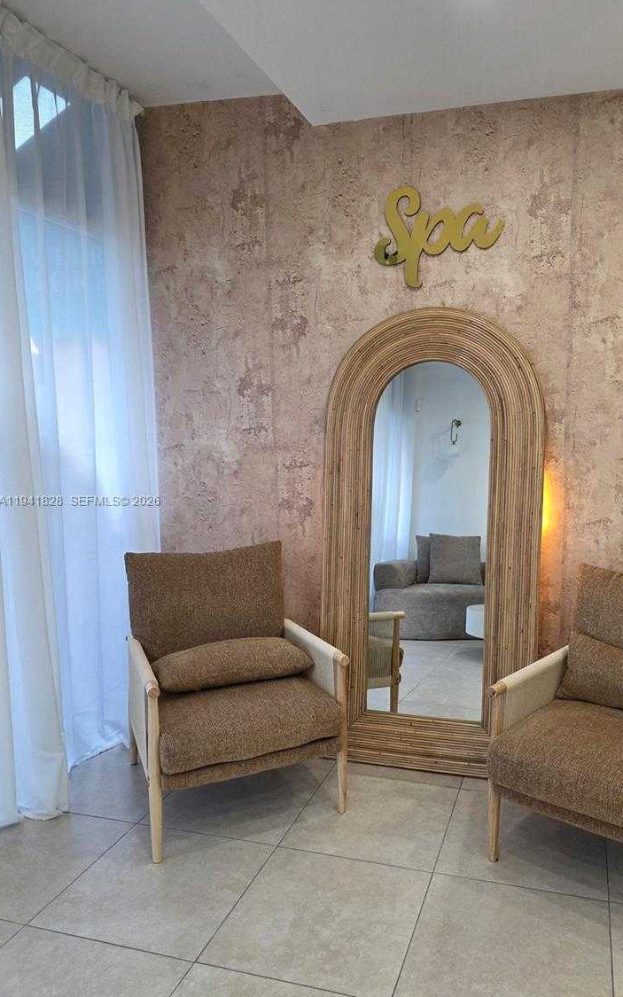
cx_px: 394
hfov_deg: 47.1
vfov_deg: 70.4
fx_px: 706
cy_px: 502
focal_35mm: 26
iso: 250
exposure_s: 1/120
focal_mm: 6.3
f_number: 1.7
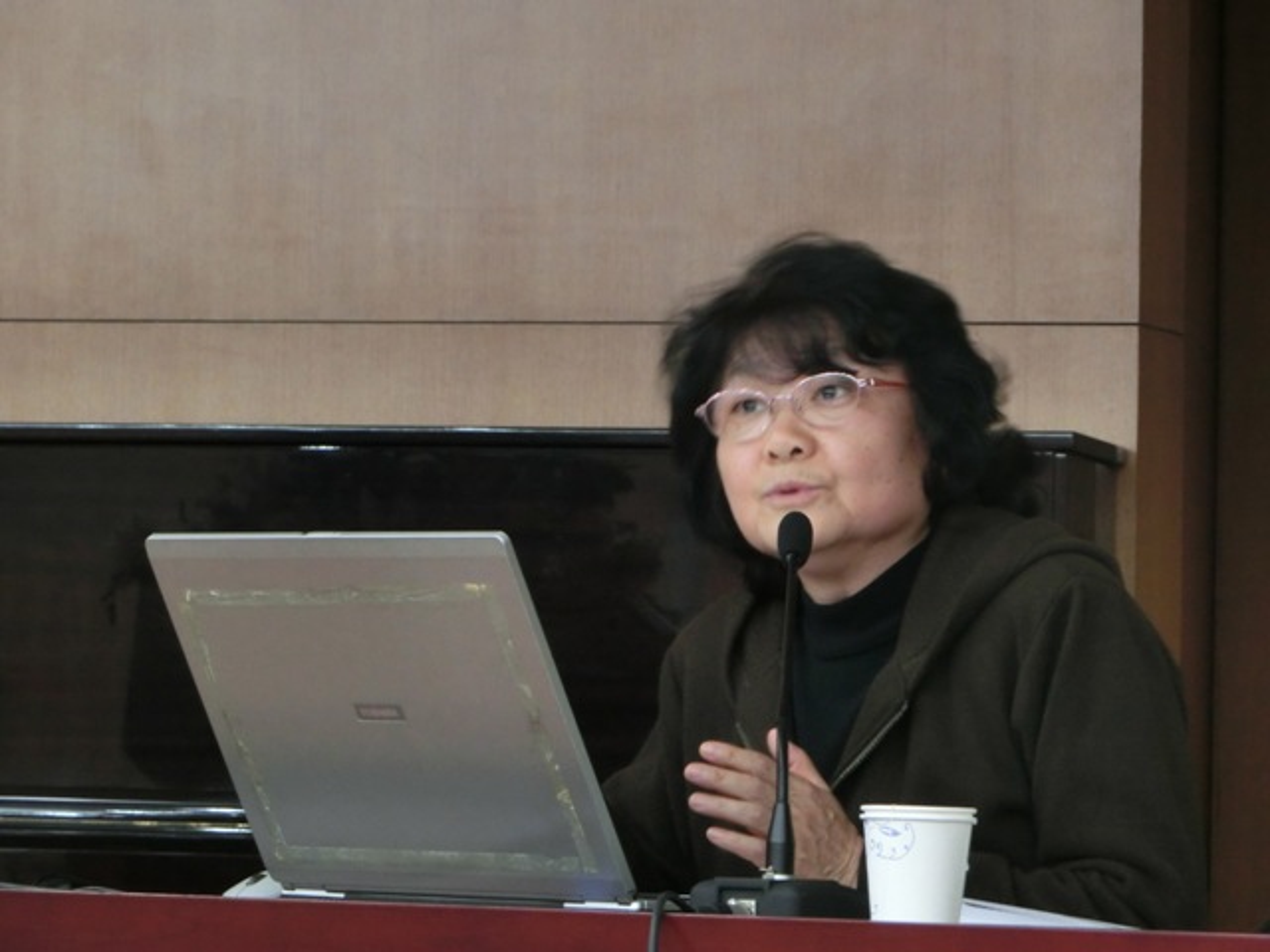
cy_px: 476
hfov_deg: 10.4
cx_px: 635
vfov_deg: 7.8
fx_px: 7007
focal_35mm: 191
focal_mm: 34
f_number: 5.9
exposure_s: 1/6
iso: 800
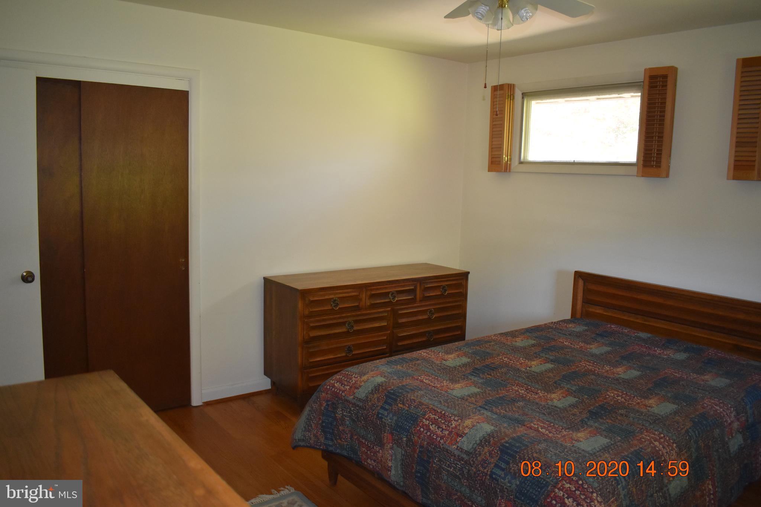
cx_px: 380
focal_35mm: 27
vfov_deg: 47.9
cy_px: 254
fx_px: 571
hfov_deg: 67.4
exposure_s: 1/60
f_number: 3.5
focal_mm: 18
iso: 1600
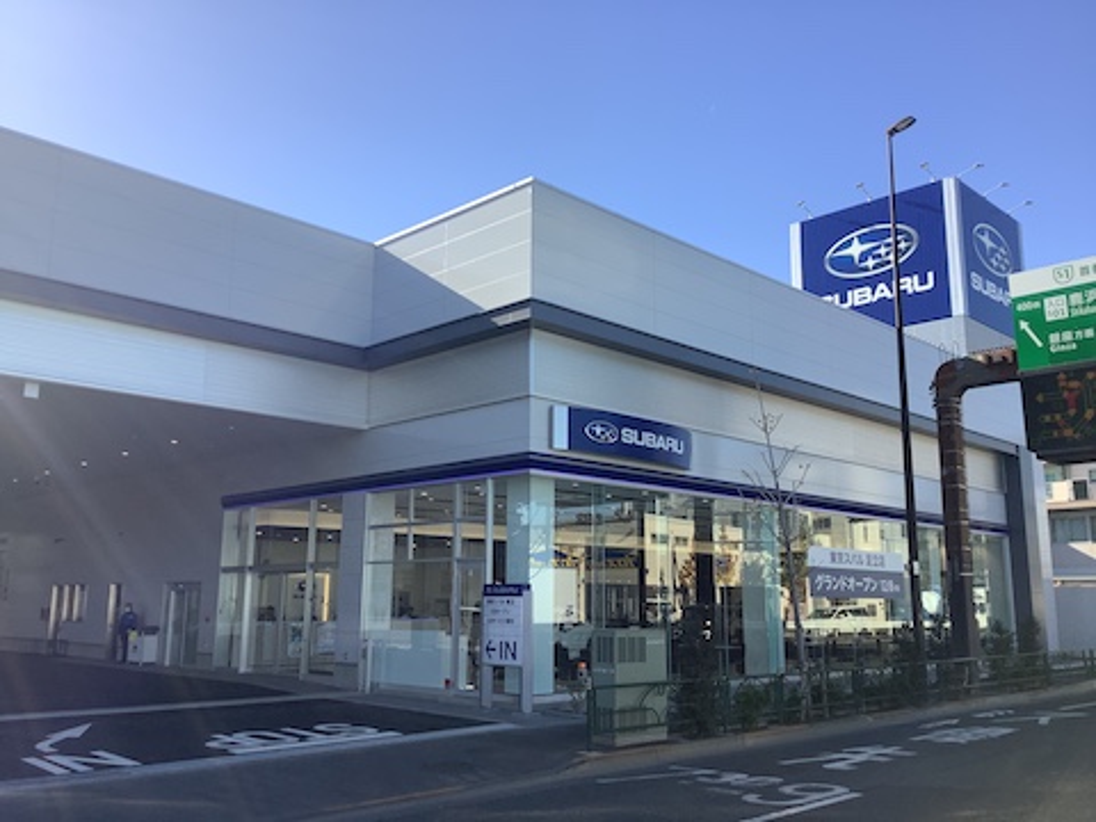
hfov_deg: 58.4
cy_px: 411
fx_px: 982
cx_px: 548
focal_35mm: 31
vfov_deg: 45.4
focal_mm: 3.3
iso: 25
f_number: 2.4
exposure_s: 1/886
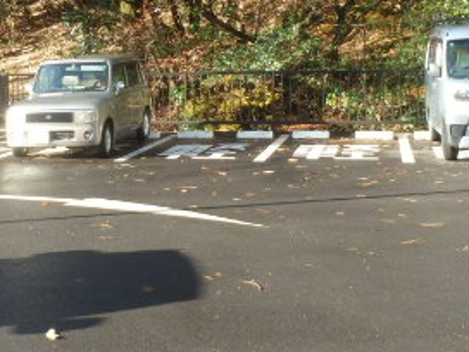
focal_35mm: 66
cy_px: -31
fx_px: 894
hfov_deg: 29.3
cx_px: 191
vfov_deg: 21.2
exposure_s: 1/100
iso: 125
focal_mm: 5
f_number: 3.9
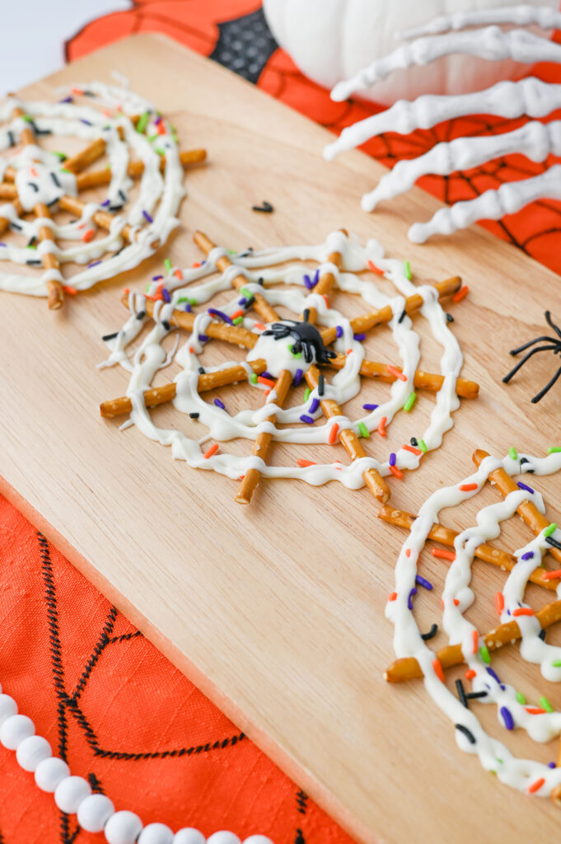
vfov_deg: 39.6
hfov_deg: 26.9
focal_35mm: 50
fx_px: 1171
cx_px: 280
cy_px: 422
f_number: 6.3
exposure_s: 1/80
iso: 140
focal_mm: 50
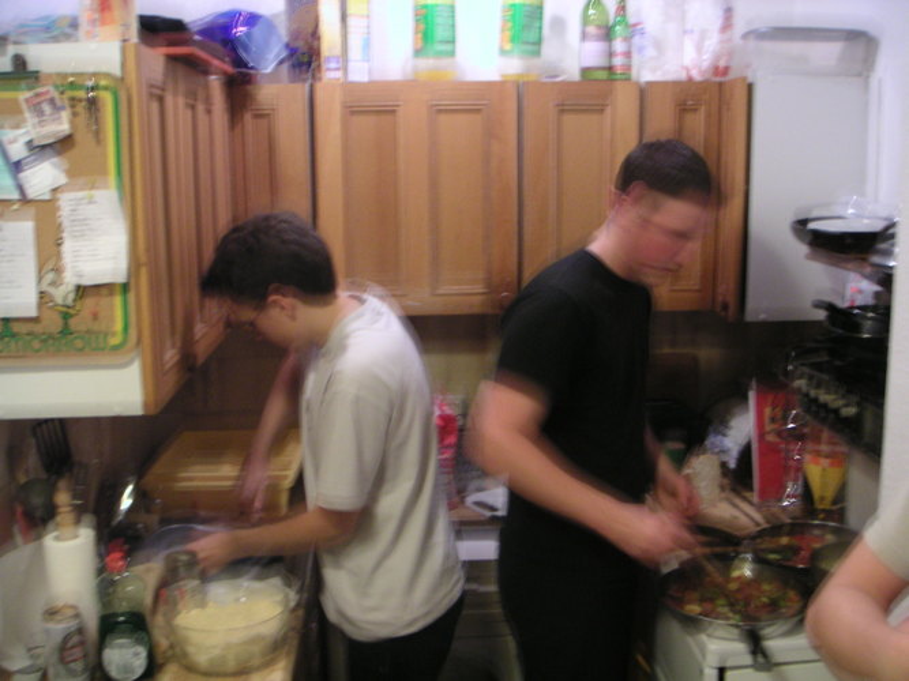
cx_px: 454
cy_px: 340
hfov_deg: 49.0
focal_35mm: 38
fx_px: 998
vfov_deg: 37.7
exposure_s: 1/2
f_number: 2.8
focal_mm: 6
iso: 100
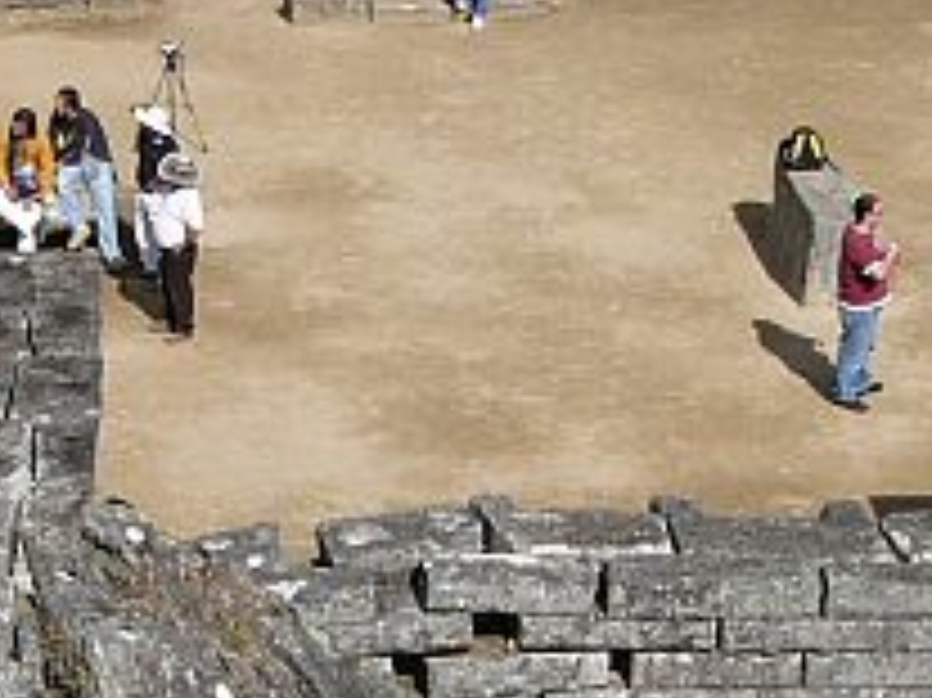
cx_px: 234
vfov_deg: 8.1
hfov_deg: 10.8
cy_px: 509
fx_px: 4897
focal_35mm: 182
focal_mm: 7.8
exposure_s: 1/500
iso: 50
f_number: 5.2
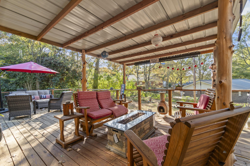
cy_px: 83
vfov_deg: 77.3
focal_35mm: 15
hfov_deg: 100.4
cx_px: 125
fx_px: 104
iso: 200
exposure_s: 1/10
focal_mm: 10
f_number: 9
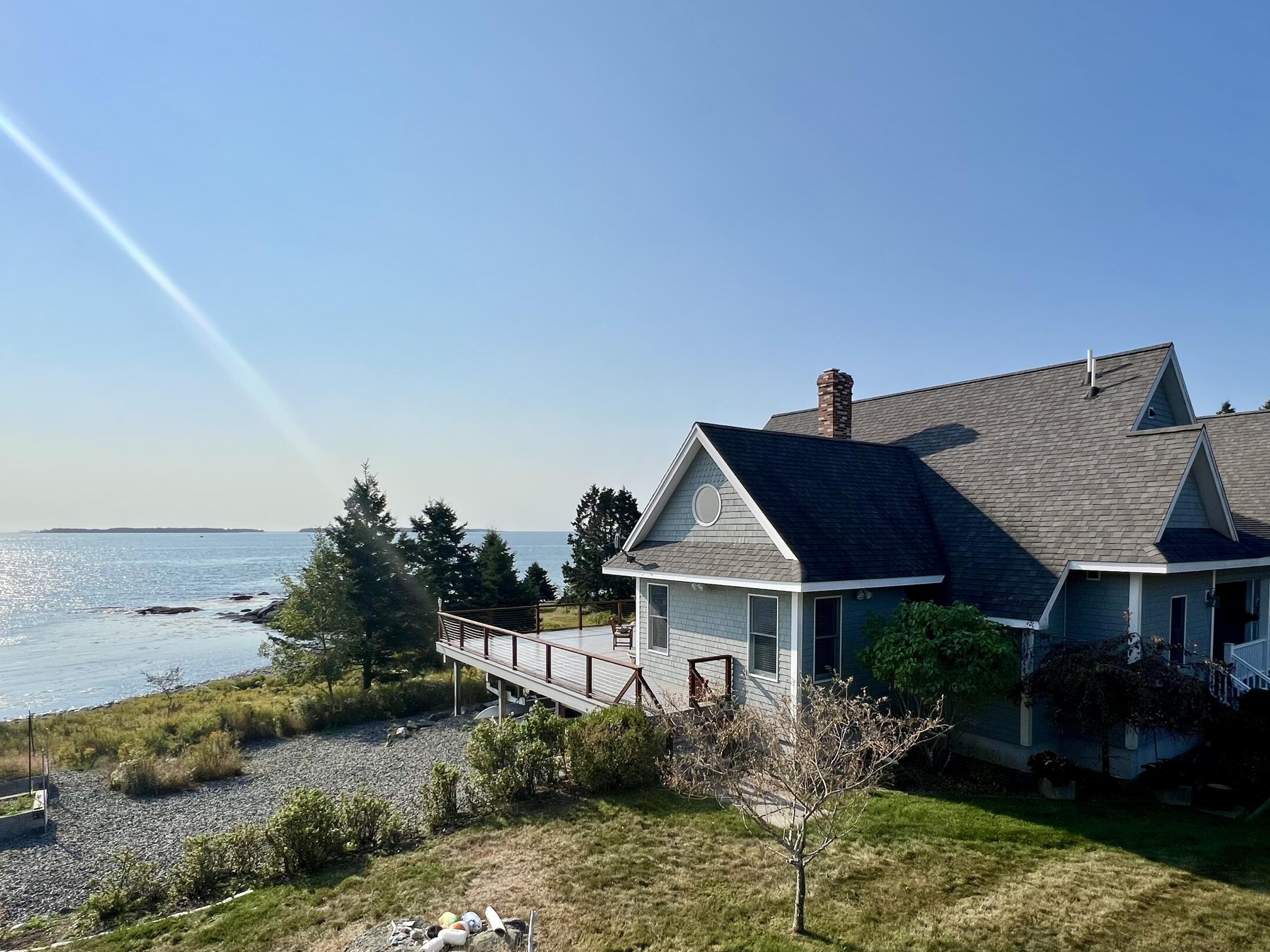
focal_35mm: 18
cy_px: 558
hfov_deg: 87.7
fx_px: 660
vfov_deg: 71.0
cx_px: 618
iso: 32
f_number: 1.8
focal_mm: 1.57
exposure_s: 1/3040
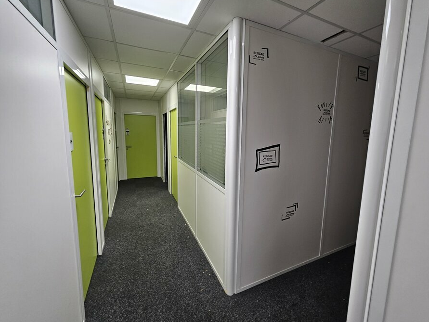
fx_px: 174
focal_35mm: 14
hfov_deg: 101.8
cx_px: 231
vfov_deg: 85.7
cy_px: 159
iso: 125
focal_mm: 2.2
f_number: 2.2
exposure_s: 1/50
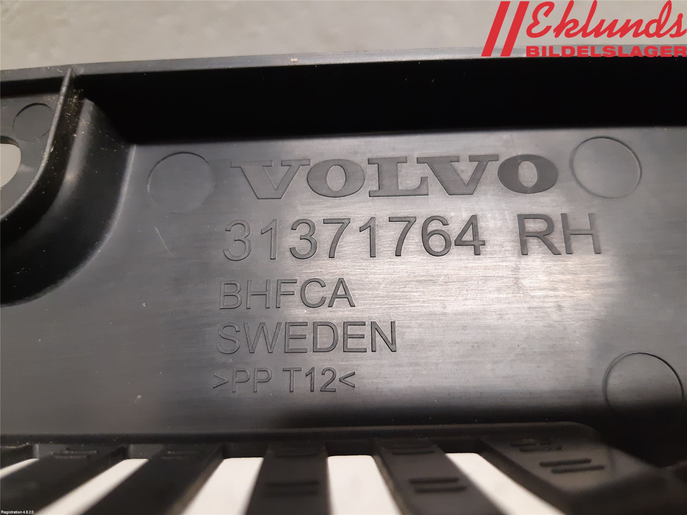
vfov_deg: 53.1
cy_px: 258
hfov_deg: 67.3
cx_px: 344
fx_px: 516
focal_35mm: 26
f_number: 1.7
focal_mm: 3.93
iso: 250
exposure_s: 1/33
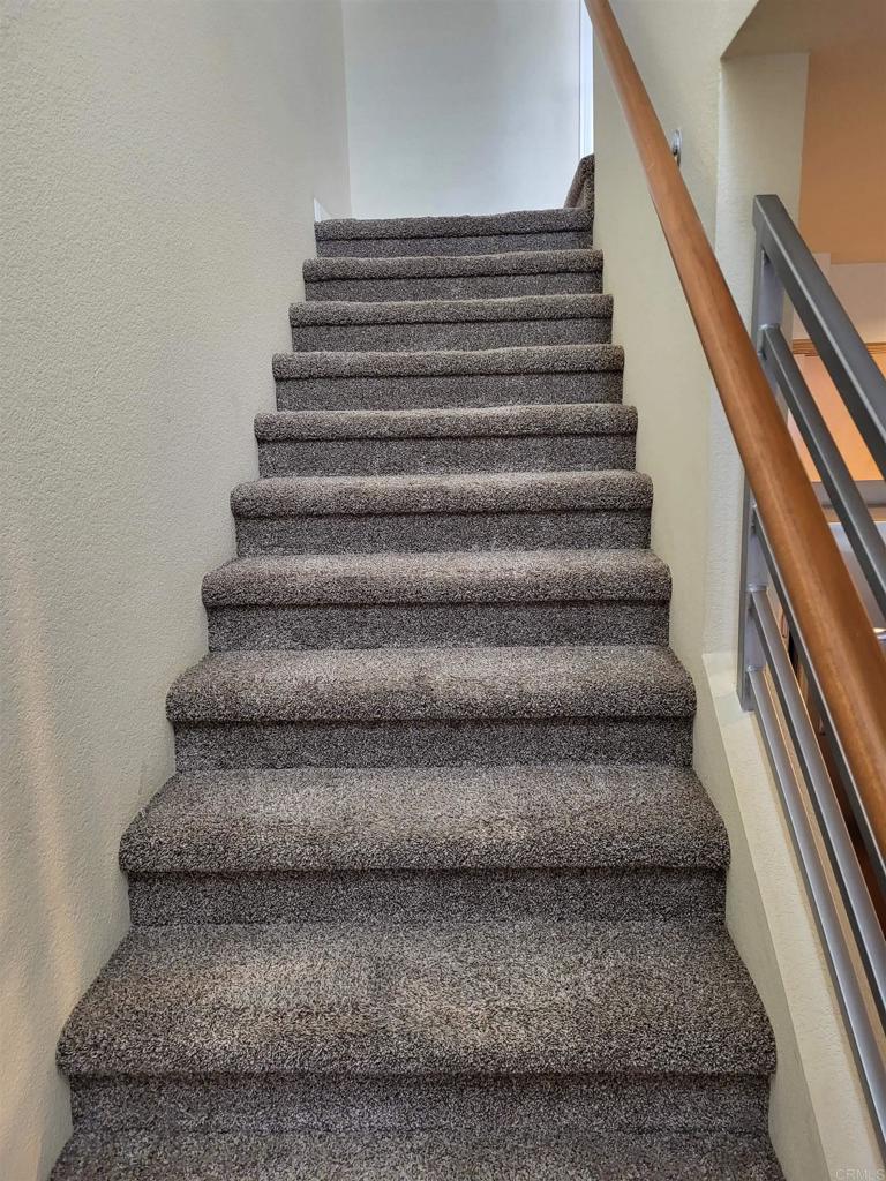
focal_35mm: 26
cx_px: 443
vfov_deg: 67.3
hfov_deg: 53.1
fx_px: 887
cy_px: 590
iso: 250
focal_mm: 5.4
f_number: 1.8
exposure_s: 1/40
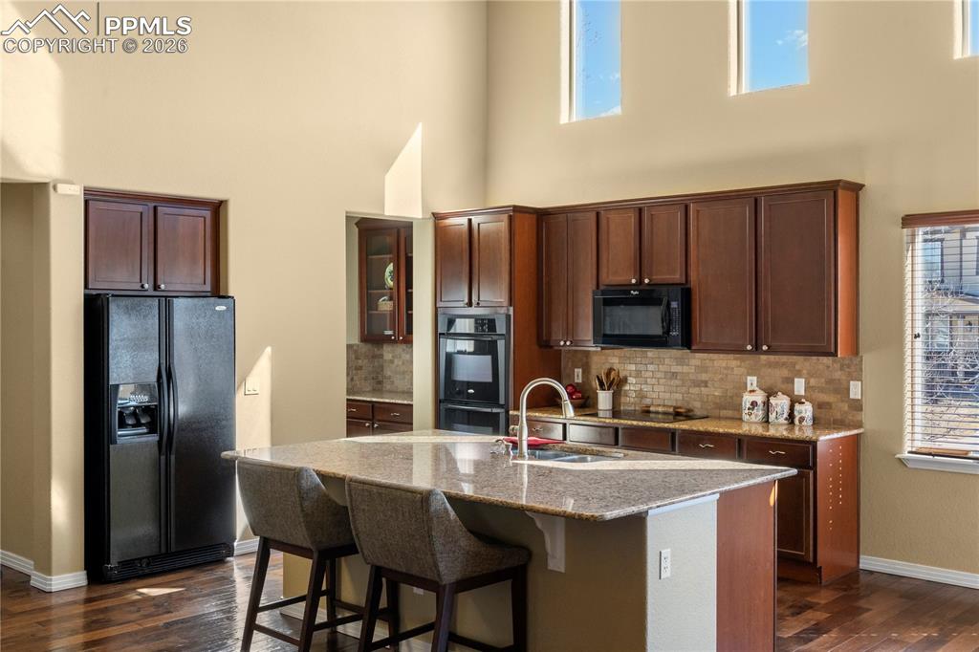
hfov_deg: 51.9
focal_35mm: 37
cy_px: 326
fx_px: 1006
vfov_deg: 35.9
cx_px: 490
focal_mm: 37
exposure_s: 1/50
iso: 1000
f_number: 11
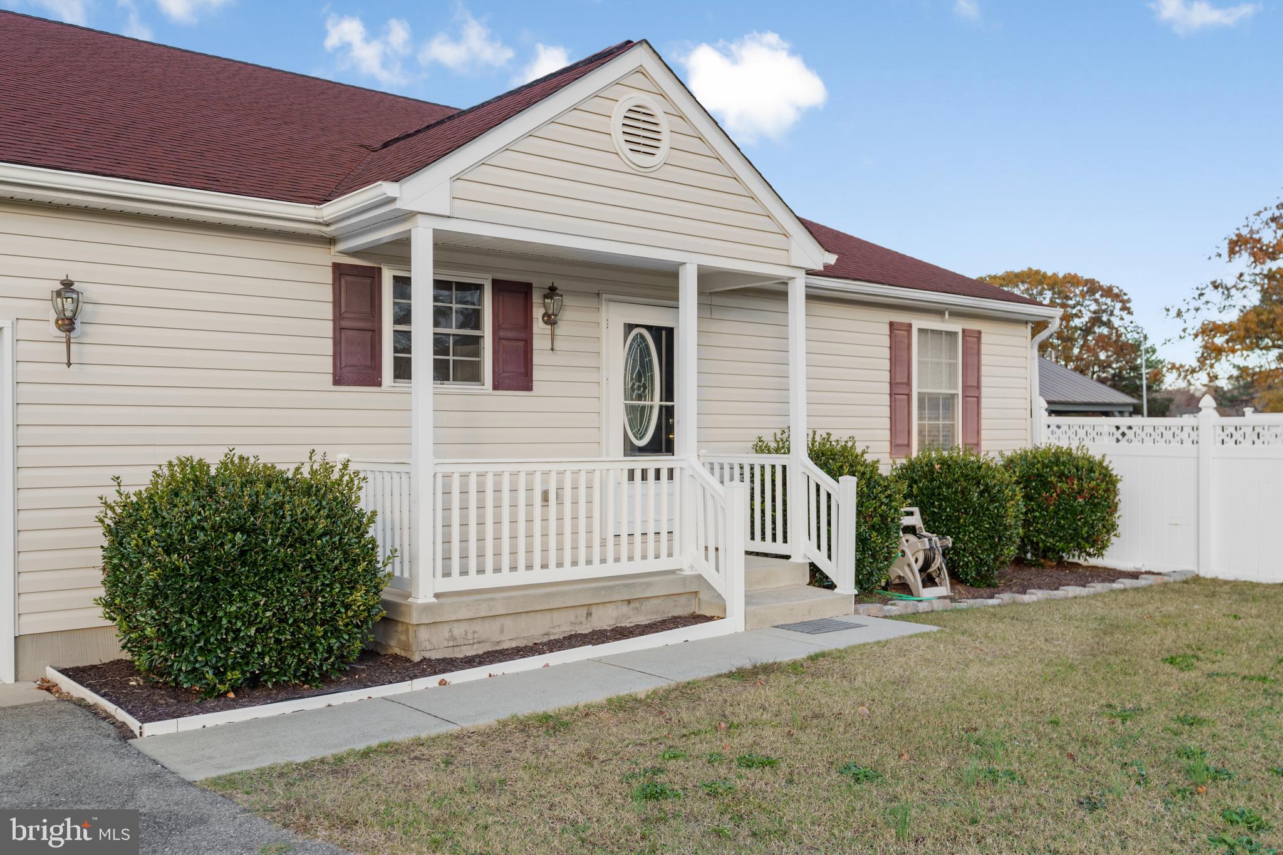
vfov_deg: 43.6
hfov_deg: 61.9
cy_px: 428
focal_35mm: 30
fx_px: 1069
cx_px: 642
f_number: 6.3
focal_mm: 30
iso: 500
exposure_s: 1/400
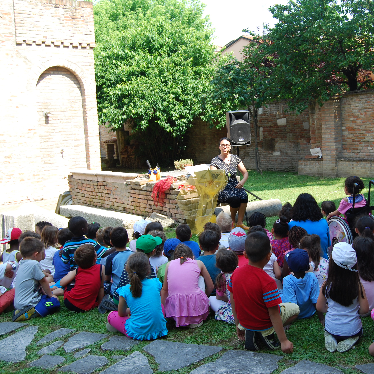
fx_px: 546
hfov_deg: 37.3
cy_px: 189
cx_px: 259
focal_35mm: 45
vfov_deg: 37.8
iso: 110
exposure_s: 1/125
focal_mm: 23
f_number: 5.6
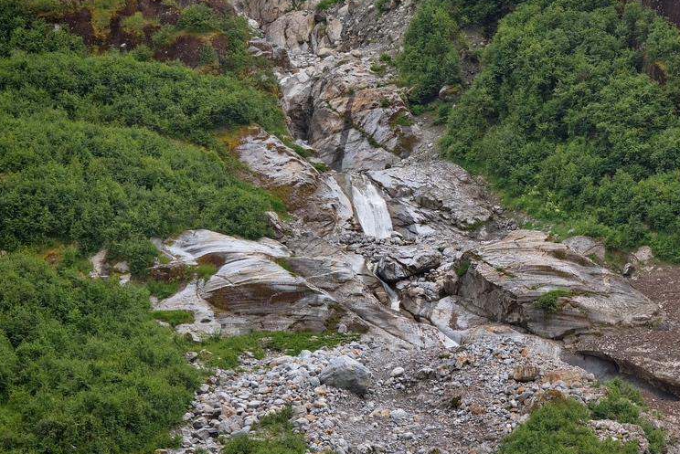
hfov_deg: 15.8
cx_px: 541
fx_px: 2438
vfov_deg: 10.6
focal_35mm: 129
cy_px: 206
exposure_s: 1/160
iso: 100
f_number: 5
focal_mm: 75
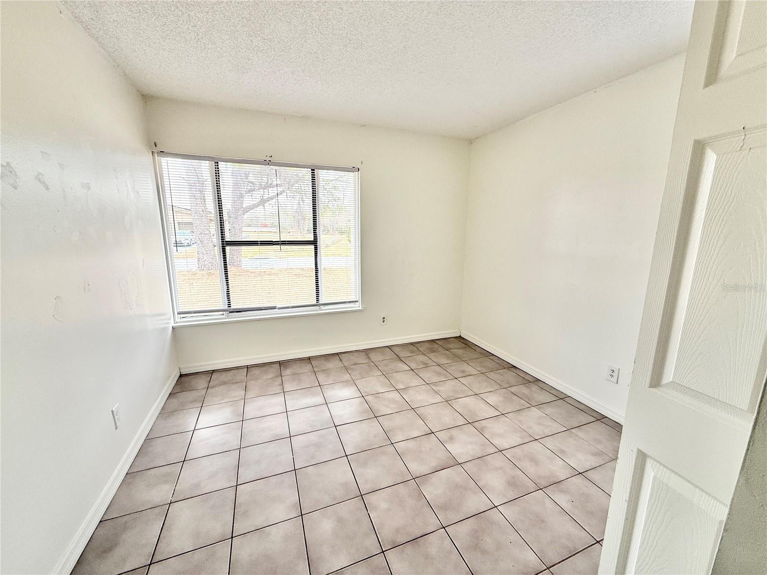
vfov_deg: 85.7
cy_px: 288
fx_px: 310
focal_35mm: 14
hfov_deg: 102.1
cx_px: 384
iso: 64
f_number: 2.2
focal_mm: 2.22
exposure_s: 1/115
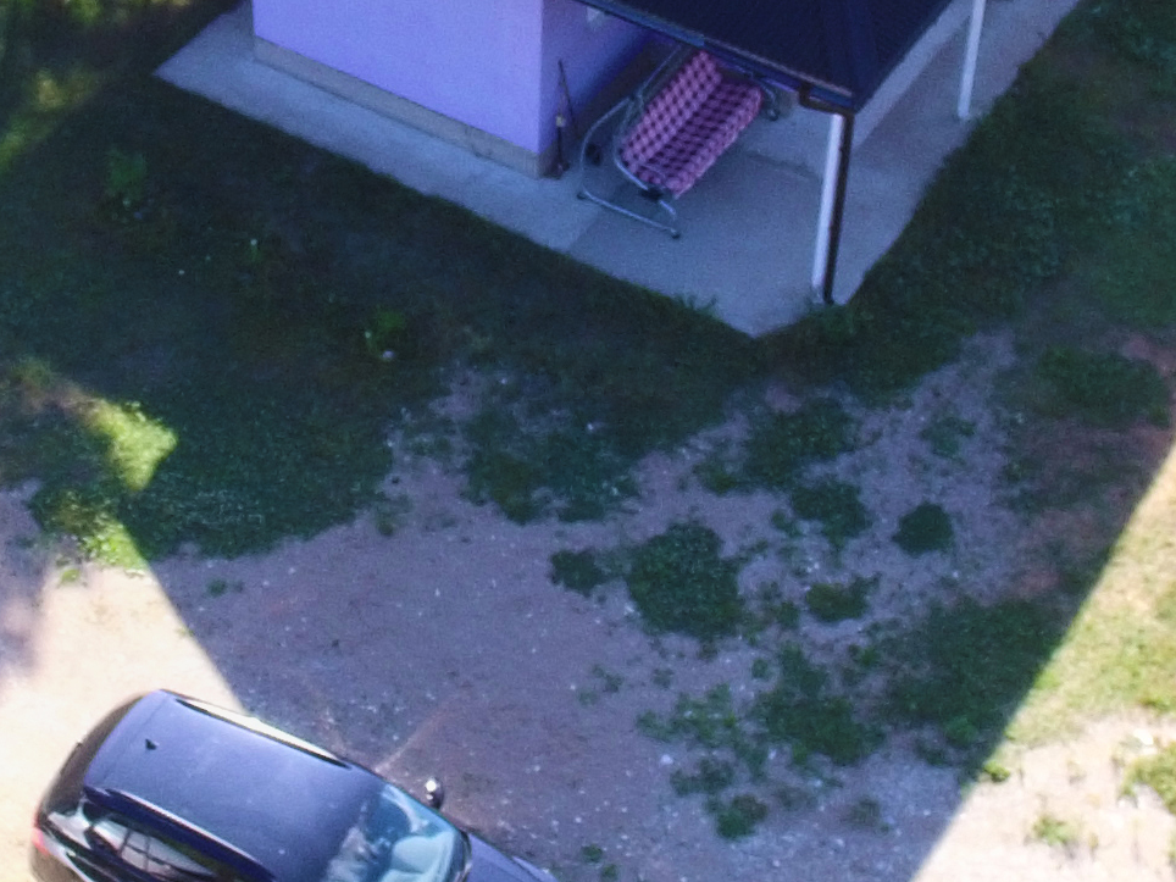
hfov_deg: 23.6
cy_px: 79
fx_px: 2820
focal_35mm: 83
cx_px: 631
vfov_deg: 17.5
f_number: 2.8
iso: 100
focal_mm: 3.61
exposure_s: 1/180
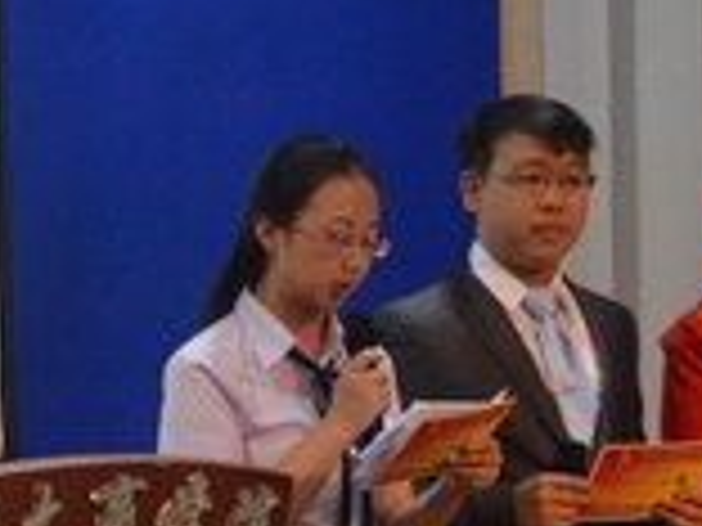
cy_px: 214
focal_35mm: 228
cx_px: -94
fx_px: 4633
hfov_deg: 8.6
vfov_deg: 6.5
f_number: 4
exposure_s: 1/80
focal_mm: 31
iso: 1600
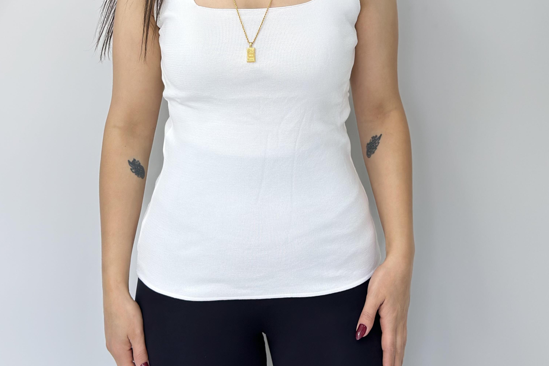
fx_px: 1022
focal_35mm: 67
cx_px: 275
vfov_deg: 19.8
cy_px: 20
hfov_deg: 30.1
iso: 125
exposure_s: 1/100
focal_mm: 6.86
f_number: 1.78
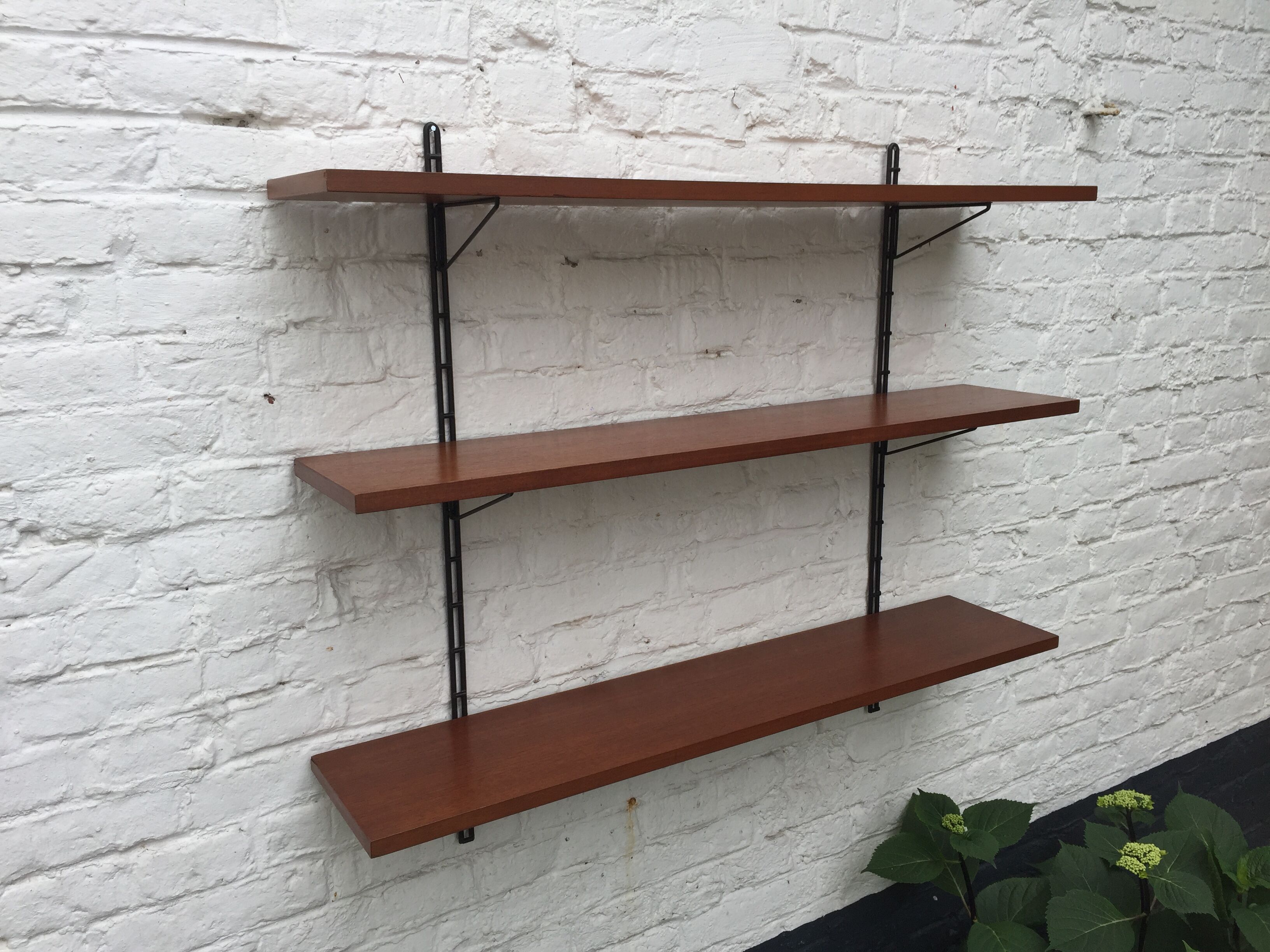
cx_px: 635
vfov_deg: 48.2
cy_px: 476
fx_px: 1064
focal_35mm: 29
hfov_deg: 61.7
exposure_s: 1/476
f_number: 2.2
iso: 32
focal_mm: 4.15
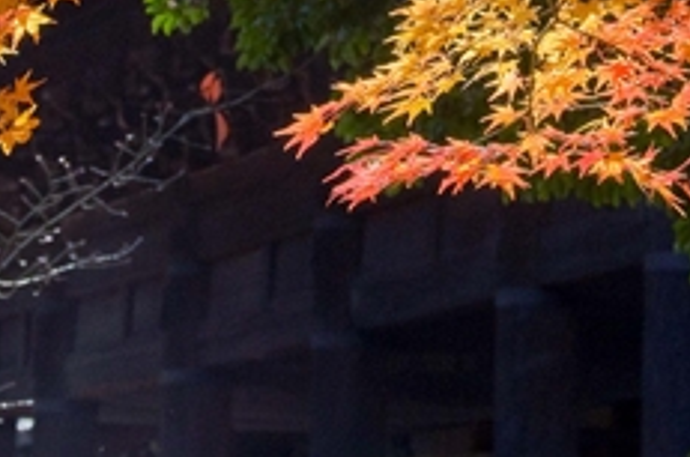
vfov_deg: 5.2
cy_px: -214
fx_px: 4973
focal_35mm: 260
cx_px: 367
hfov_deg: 7.9
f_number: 9
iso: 200
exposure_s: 1/320
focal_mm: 50
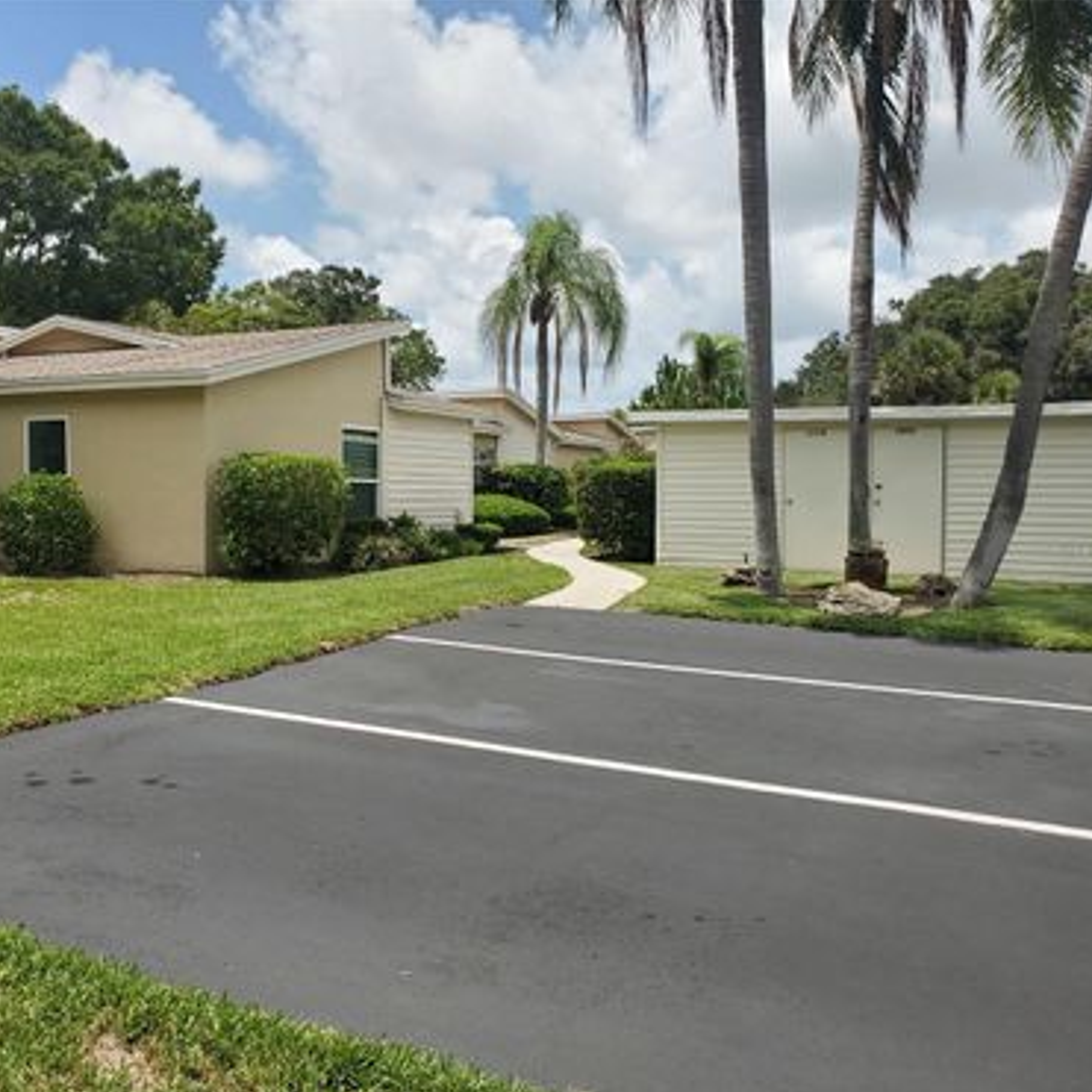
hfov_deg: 51.9
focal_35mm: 31
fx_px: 1106
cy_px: 549
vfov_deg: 52.5
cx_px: 394
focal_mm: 4.3
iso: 50
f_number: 2.4
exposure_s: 1/1565
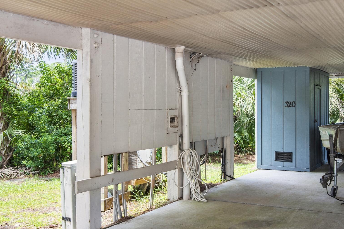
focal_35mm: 43
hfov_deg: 45.2
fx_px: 411
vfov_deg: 31.2
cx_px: 207
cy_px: 119
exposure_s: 1/80
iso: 200
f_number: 8
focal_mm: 34
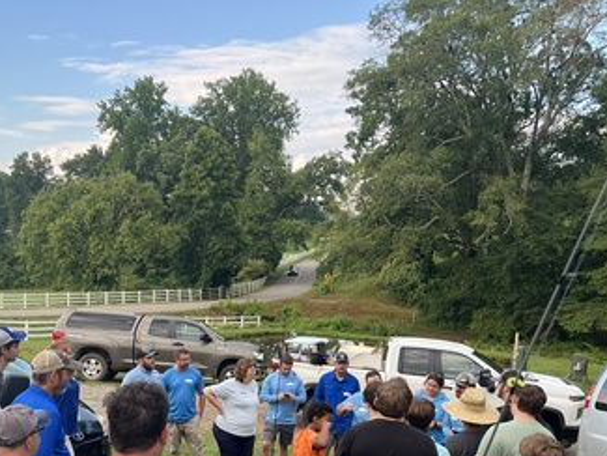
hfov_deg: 46.5
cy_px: 349
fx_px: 702
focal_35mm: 40
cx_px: 241
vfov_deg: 35.1
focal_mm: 5.7
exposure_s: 1/518
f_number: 1.5
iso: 50
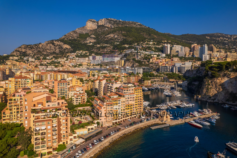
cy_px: 79
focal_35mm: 22
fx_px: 145
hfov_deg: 78.6
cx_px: 118
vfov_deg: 57.2
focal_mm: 8.4
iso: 100
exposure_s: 1/100
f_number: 2.8
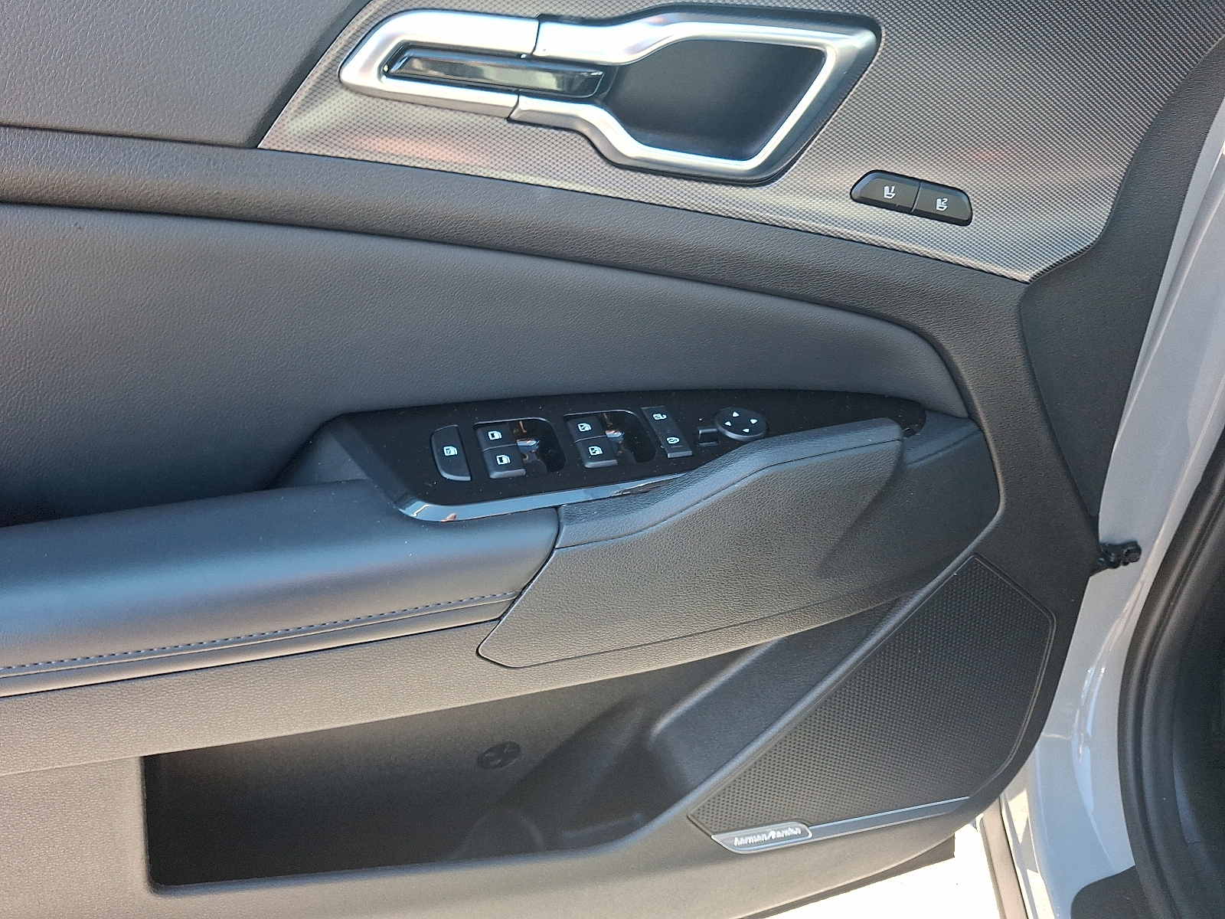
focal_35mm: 25
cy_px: 460
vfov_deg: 54.9
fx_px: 885
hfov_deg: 69.4
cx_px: 612
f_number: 1.8
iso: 102
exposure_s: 1/120
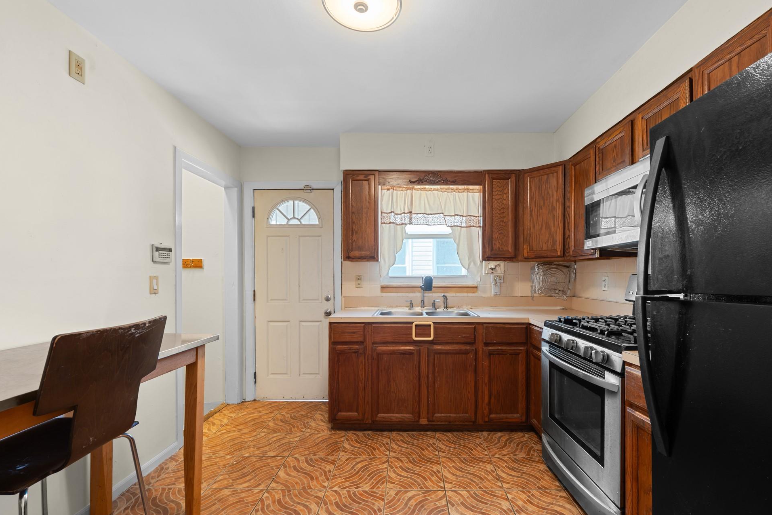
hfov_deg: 100.3
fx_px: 322
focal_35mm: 15
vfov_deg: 77.3
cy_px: 269
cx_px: 406
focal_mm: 14
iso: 200
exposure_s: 1/1.25
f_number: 10
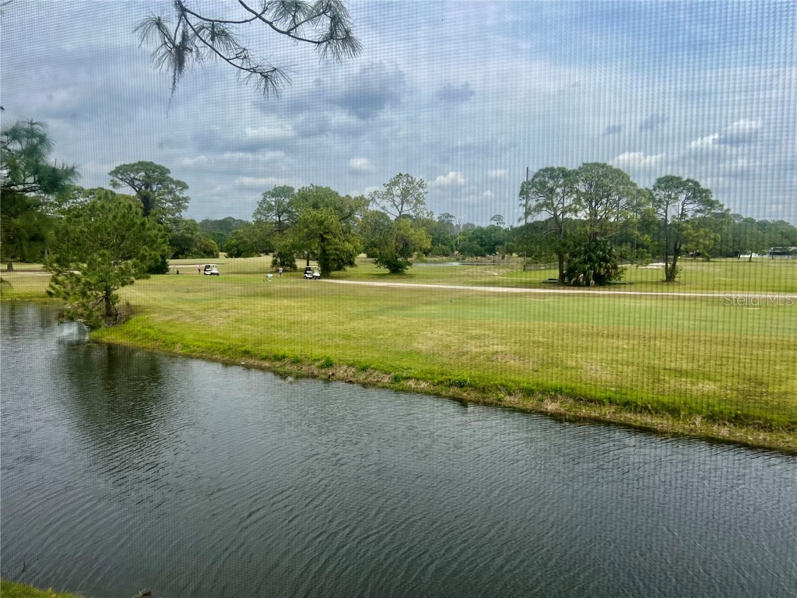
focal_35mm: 26
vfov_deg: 53.1
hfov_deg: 67.3
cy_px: 299
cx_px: 398
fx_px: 599
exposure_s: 1/3077
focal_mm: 5.7
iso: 50
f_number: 1.5
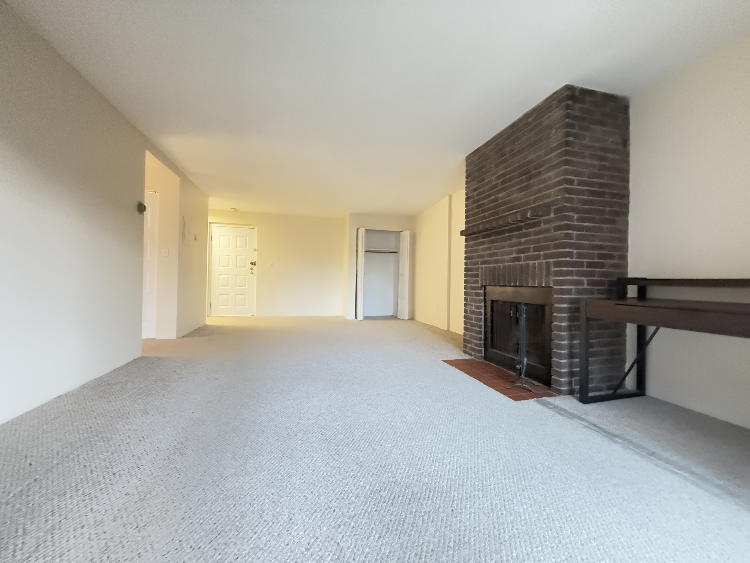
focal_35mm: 14
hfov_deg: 102.1
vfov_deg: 85.7
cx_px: 375
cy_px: 282
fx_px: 303
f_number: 2.2
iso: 1000
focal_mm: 2.22
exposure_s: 1/40
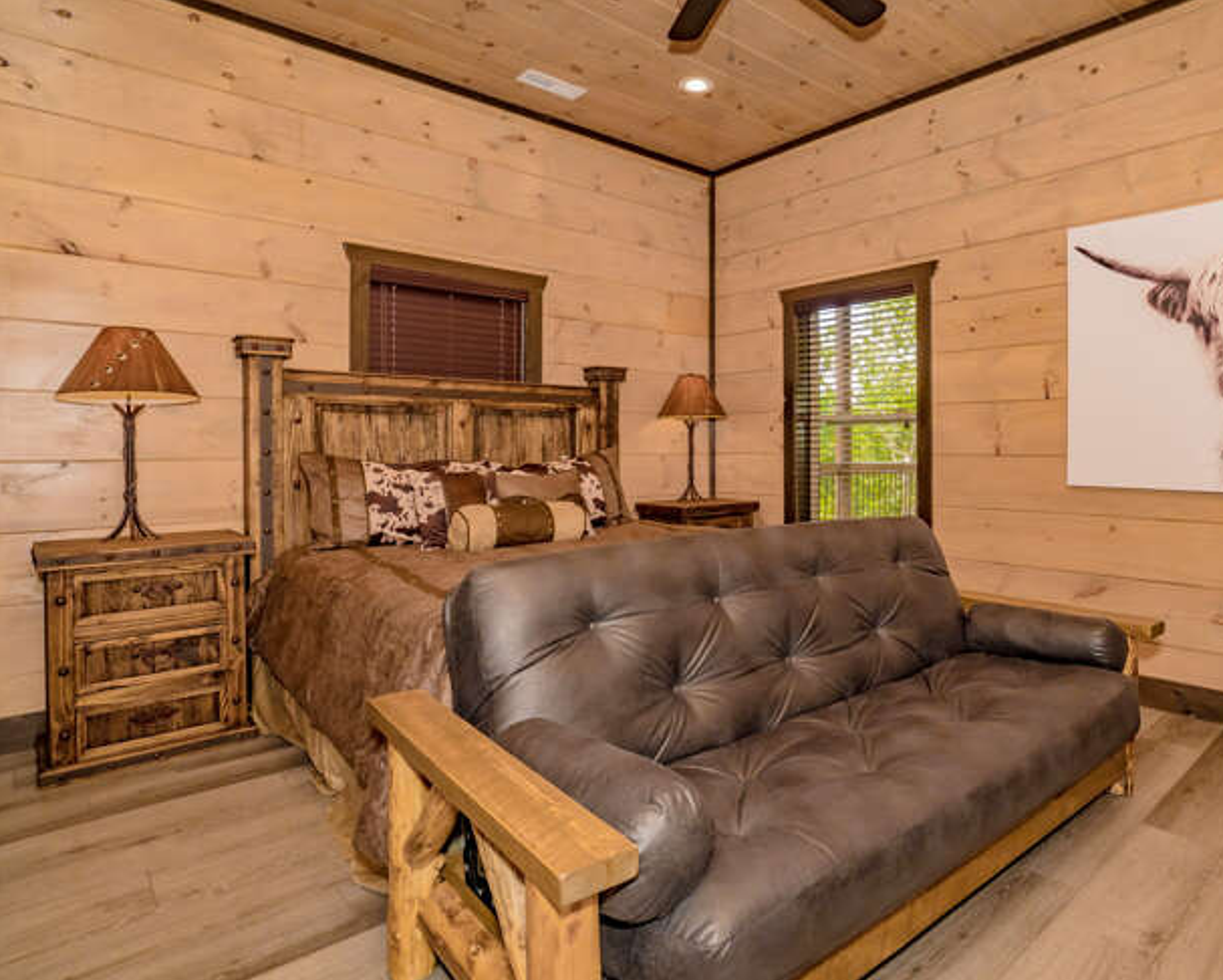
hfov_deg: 82.5
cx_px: 719
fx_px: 688
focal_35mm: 19
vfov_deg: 70.9
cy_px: 496
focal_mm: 16
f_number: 8
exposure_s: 1/200
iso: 1600
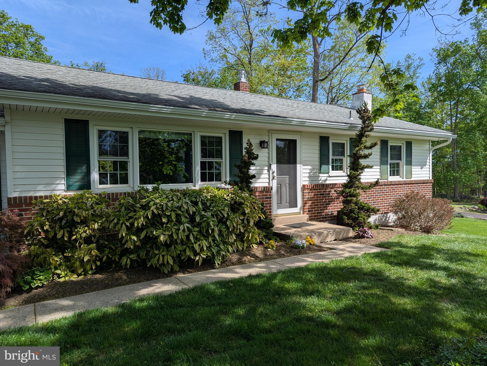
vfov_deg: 56.9
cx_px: 244
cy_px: 183
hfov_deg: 71.5
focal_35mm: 24
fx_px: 338
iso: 41
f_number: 1.85
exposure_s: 1/1433
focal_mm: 6.81
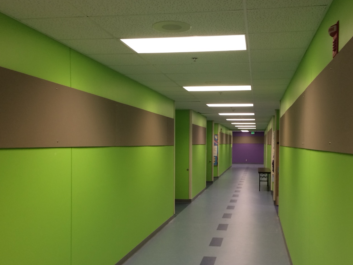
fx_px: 377
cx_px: 197
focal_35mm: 37
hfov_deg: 50.0
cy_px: 153
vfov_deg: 38.6
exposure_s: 1/30
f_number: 2.2
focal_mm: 4.15
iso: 64
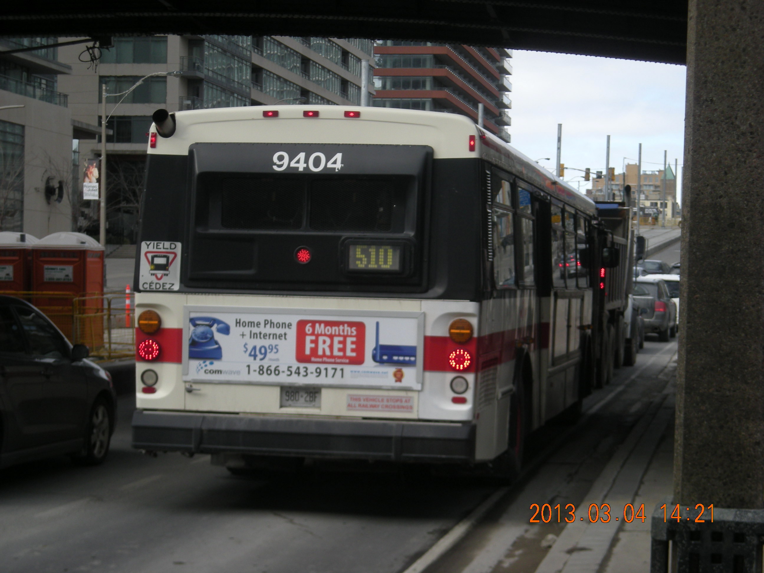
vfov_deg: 17.6
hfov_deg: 23.3
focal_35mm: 84
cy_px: 286
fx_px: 1854
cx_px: 382
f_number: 4.1
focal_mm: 13.7
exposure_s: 1/321
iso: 64
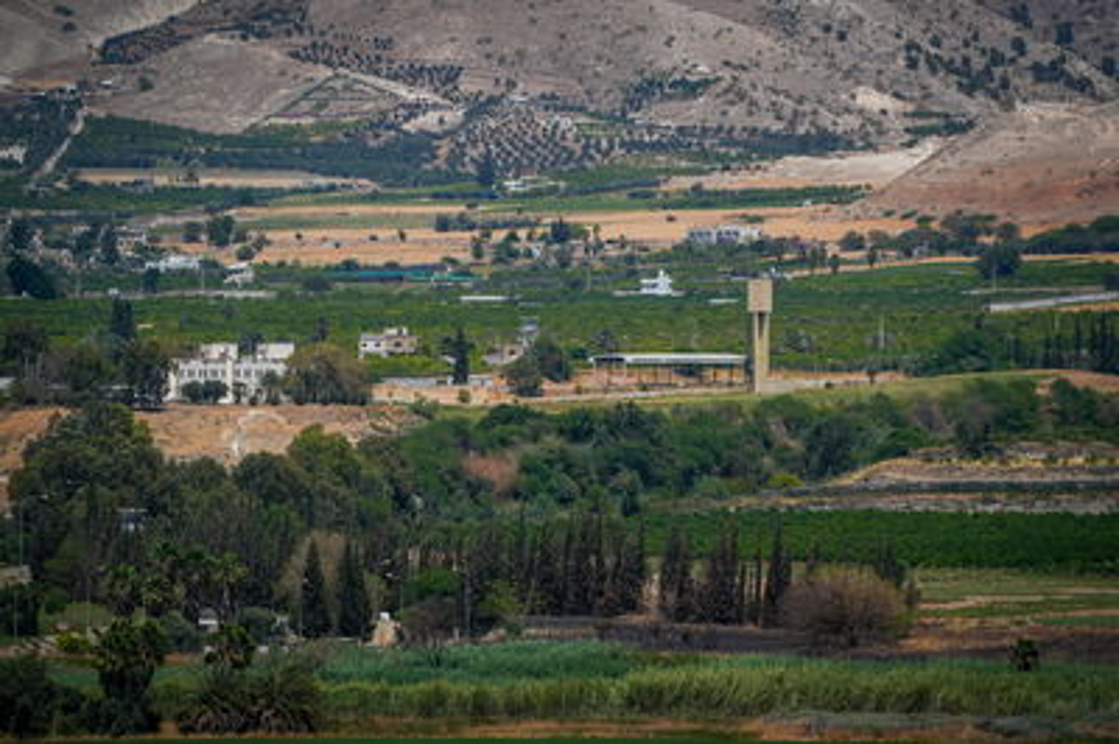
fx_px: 9317
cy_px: 372
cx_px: 560
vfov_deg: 4.6
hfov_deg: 6.9
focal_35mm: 300
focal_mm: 300
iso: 100
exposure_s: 1/2000
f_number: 5.6
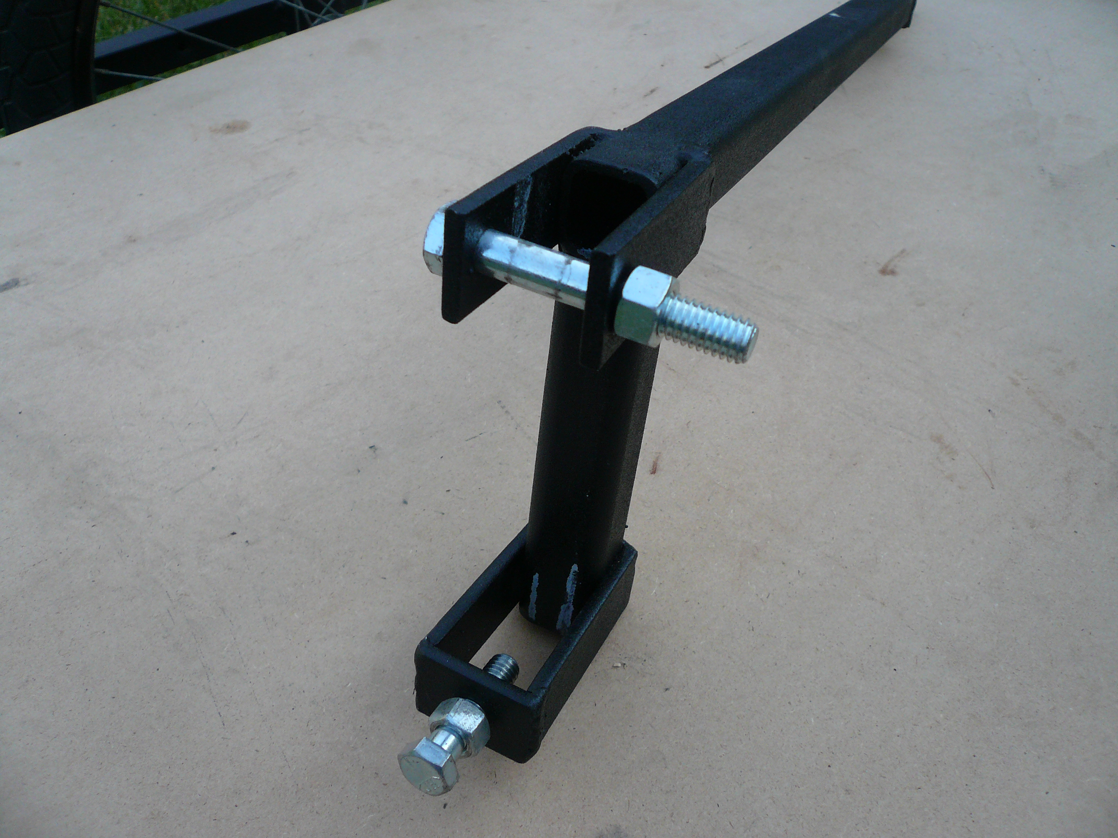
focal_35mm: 28
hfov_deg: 63.4
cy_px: 419
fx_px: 904
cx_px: 559
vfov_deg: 49.7
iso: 100
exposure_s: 1/400
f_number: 2.8
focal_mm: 4.6
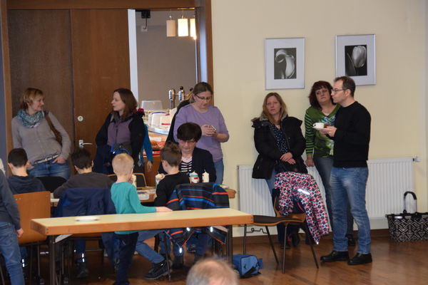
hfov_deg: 14.0
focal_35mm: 147
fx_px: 1748
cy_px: 142
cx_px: 214
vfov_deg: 9.3
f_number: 5.6
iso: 1600
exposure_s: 1/60
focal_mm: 98
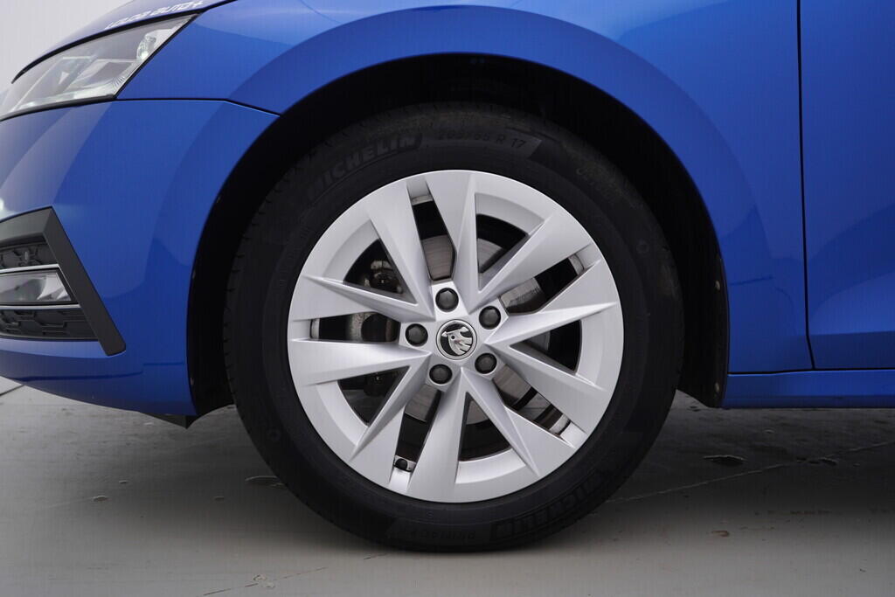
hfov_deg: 53.1
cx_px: 448
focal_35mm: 36
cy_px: 298
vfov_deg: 36.9
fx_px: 895
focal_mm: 24
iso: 125
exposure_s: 1/80
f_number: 4
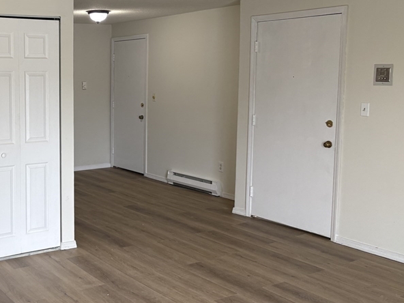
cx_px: 65
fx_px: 525
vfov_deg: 32.1
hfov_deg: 39.9
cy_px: 123
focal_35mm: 45
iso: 125
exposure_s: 1/120
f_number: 1.6
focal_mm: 5.96
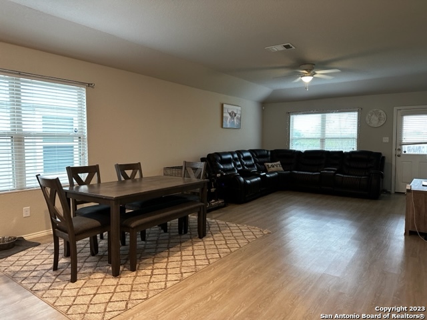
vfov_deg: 56.8
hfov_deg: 71.6
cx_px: 214
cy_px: 160
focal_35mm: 24
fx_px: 296
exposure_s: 1/60
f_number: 1.78
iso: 250
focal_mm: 6.86
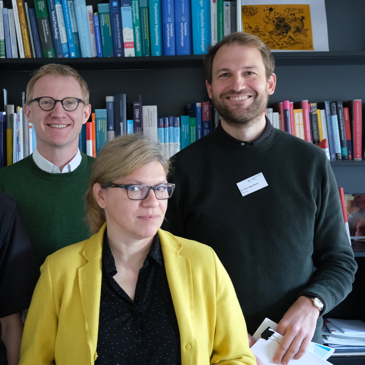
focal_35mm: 61
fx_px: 728
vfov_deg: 28.2
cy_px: 180
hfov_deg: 27.7
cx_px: 87
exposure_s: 1/45
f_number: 4
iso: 2000
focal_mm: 31.5
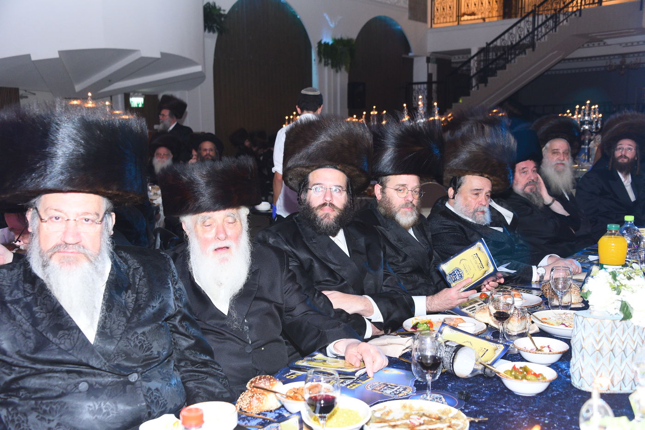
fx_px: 752
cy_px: 215
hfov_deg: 46.4
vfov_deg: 31.9
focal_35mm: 42
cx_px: 322
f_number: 5.6
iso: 2000
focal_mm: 42
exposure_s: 1/60
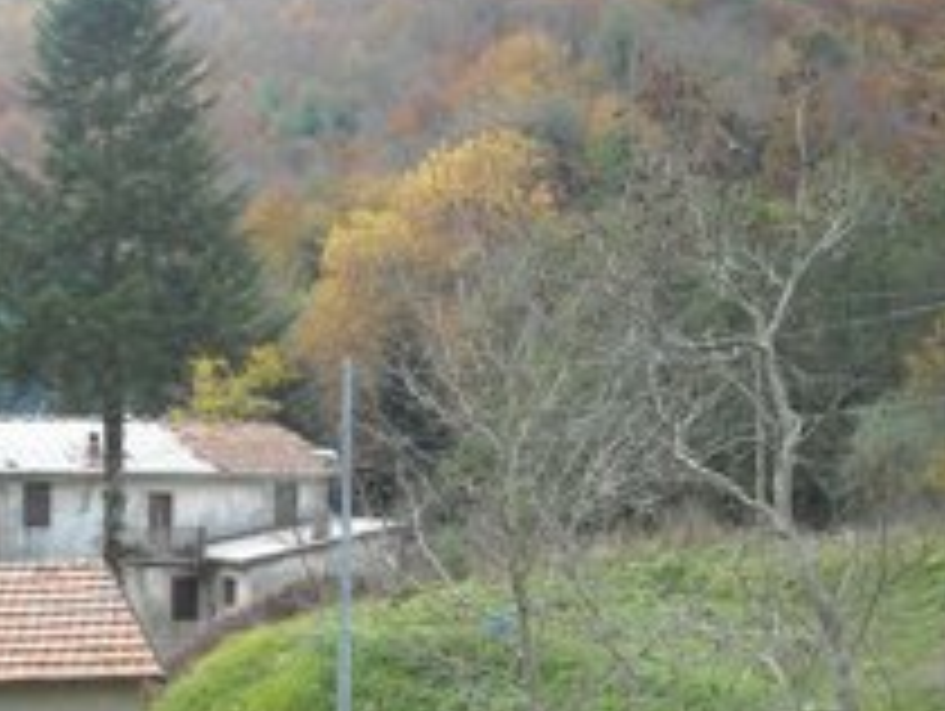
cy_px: 540
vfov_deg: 24.2
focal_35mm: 60
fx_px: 1640
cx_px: 189
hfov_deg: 31.3
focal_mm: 5.7
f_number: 2.8
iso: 64
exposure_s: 1/161
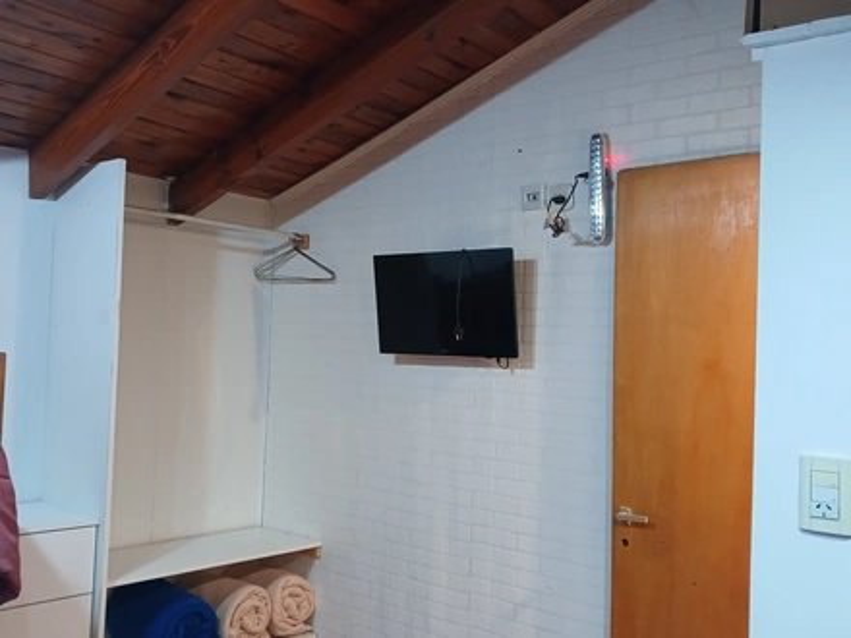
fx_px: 664
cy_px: 319
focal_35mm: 27
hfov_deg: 65.3
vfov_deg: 51.4
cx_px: 426
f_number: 1.8
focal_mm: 4
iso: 400
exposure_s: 1/20
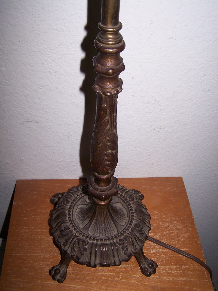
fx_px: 319
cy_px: 146
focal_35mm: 38
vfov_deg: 49.0
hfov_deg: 37.7
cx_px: 109
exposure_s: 1/60
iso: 80
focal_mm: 6.3
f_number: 2.8
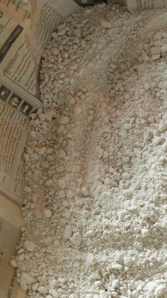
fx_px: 858
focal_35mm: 109
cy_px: 130
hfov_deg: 11.0
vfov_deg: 19.6
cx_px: 159
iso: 200
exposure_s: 1/8
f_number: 3.4
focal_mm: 10.5
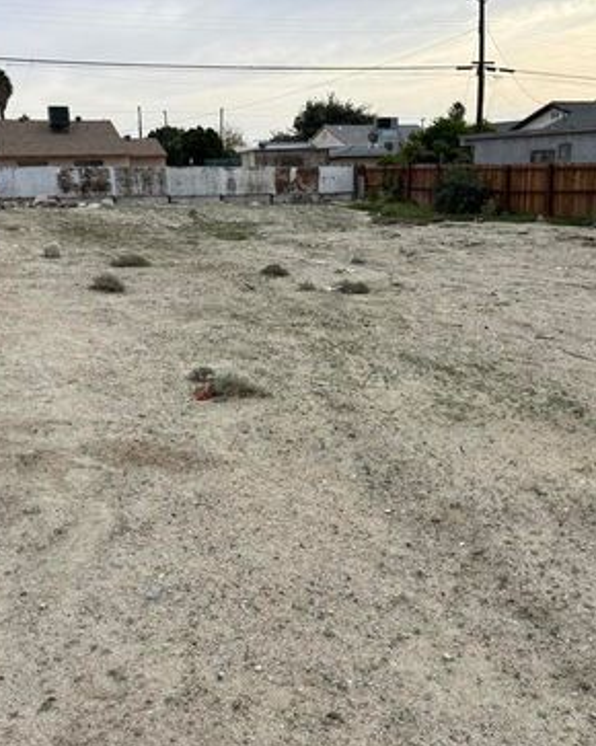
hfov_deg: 42.2
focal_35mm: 35
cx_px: 290
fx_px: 772
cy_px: 383
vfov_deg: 51.5
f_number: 1.6
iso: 50
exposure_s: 1/2105
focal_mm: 5.96
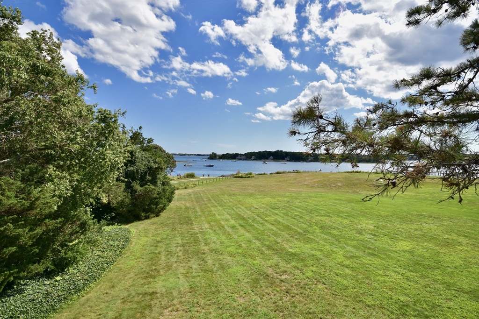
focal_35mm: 20
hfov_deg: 85.4
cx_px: 240
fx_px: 259
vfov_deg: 63.2
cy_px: 160
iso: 200
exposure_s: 1/500
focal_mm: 13
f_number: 8
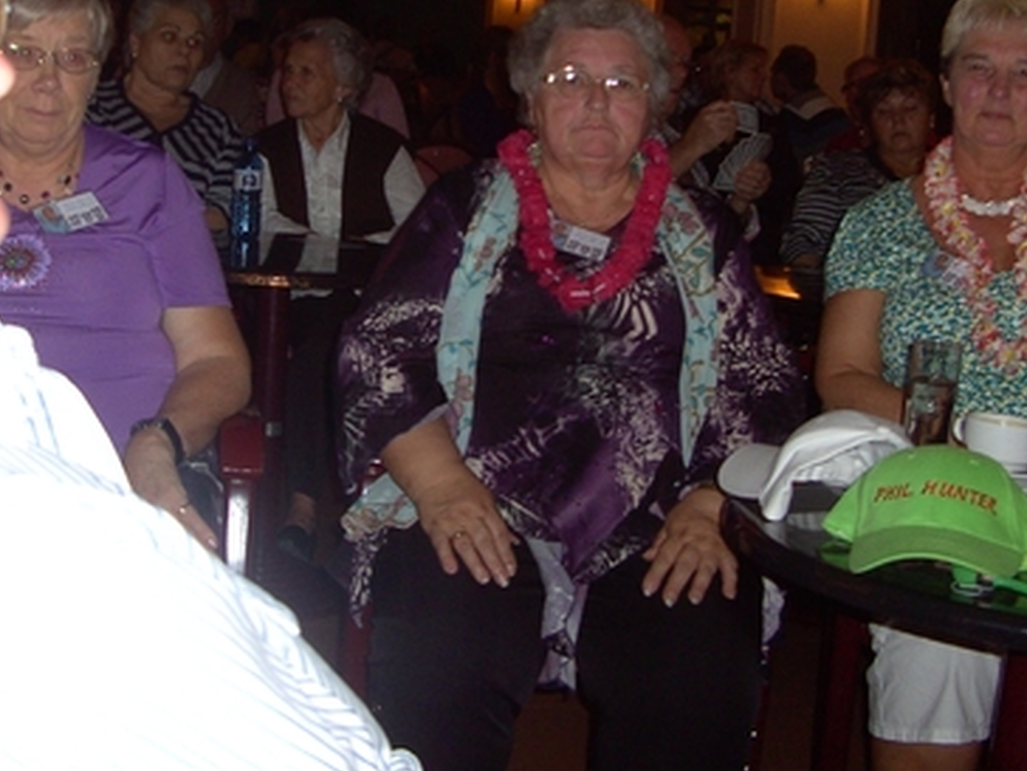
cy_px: 240
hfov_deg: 31.6
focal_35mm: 61
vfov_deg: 23.9
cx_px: 401
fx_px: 1810
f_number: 2.8
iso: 80
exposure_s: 1/50
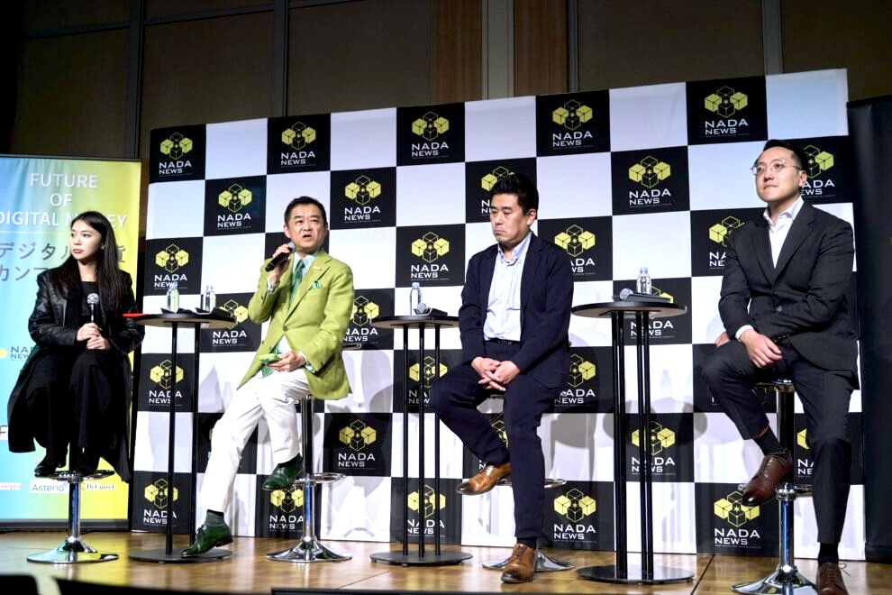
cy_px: 298
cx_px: 446
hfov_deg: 53.1
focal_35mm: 36
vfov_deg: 36.9
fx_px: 892
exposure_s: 1/200
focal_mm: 36
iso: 640
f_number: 2.8
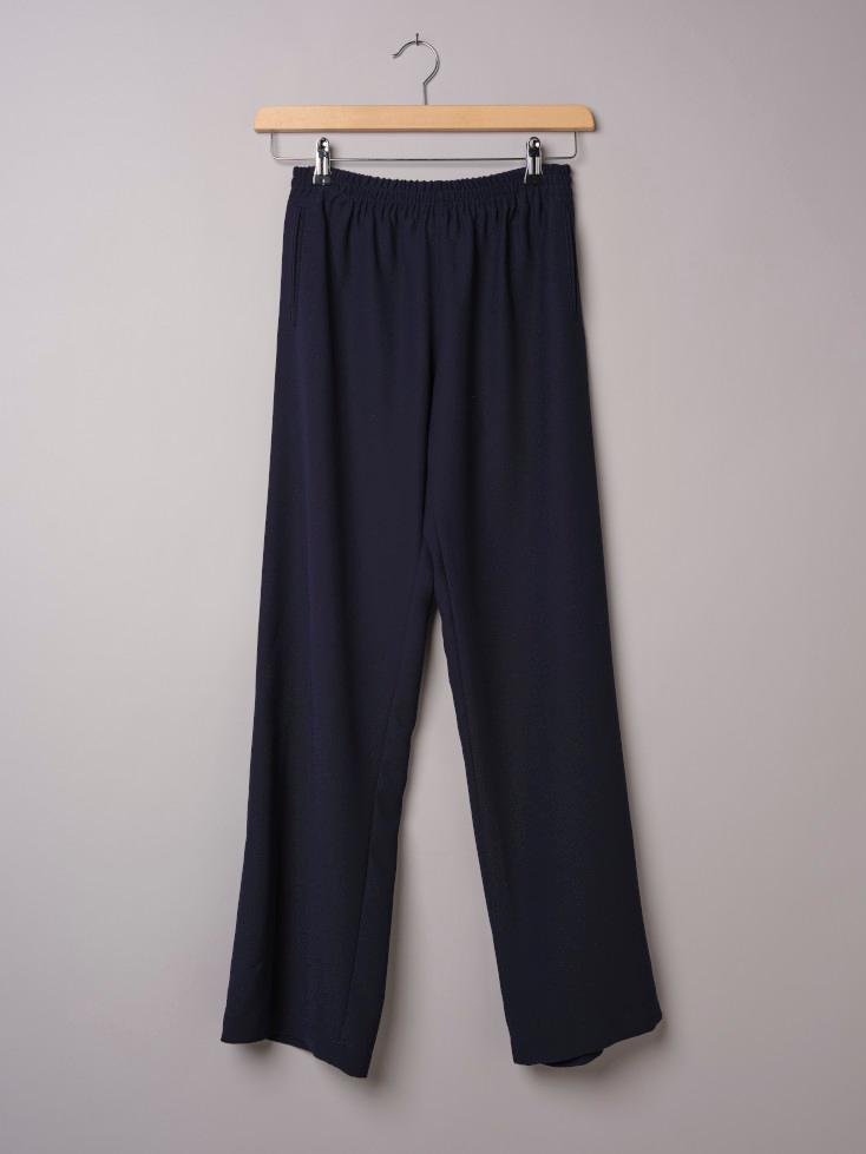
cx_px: 433
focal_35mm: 50
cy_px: 577
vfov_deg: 38.2
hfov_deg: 29.1
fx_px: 1668
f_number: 8
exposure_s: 1/125
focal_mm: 63
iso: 100
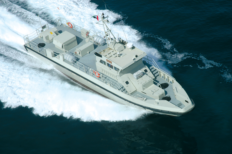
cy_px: 77
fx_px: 869
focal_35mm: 135
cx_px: 116
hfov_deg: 15.2
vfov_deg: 10.1
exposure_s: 1/1000
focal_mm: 90
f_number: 8
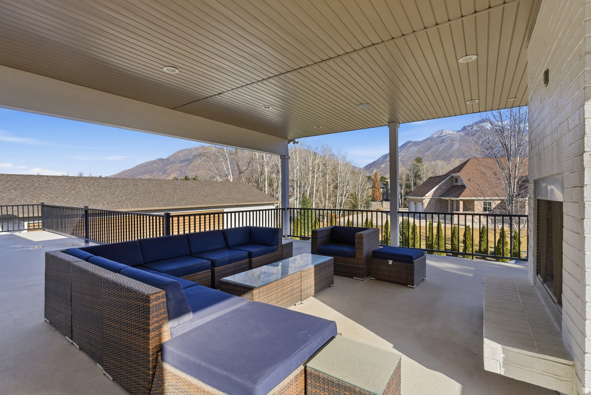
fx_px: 274
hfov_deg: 94.3
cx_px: 296
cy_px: 198
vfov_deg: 71.5
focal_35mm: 17
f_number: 8
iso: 200
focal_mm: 16.7
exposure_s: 1/5000
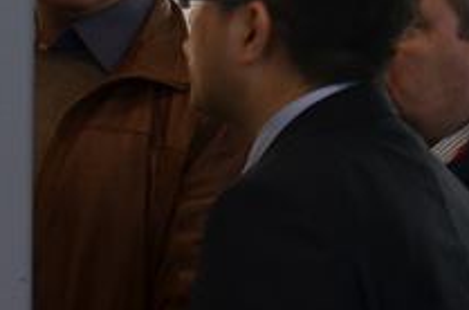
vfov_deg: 8.2
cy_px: 43
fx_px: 2156
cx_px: 269
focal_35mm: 166
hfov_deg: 12.4
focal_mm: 42
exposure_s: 1/20
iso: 500
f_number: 9
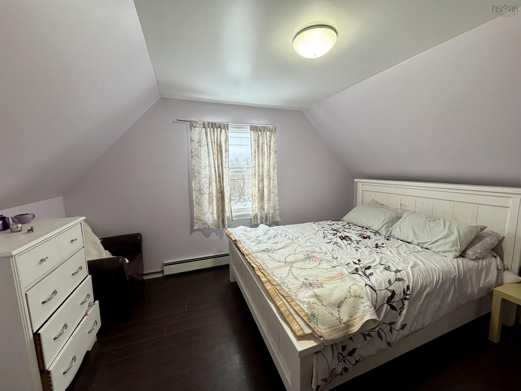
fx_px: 211
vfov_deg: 85.7
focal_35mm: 14
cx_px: 260
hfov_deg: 102.1
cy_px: 196
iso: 250
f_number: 2.2
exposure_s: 1/120
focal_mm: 2.22
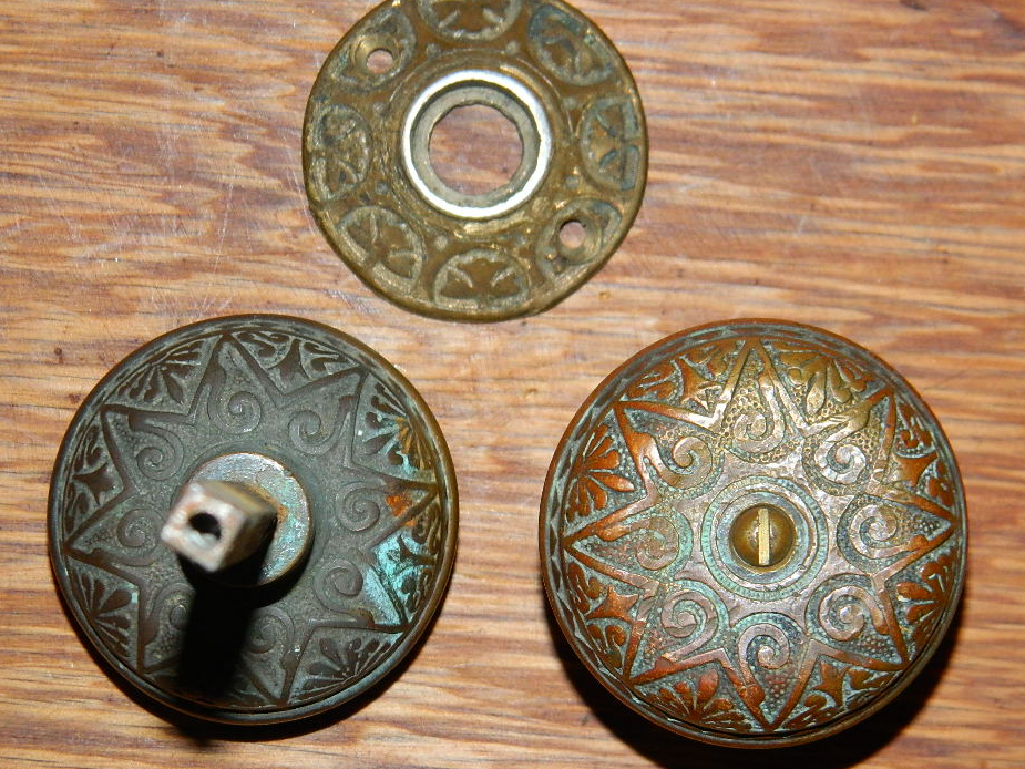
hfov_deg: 17.3
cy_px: 378
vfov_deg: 13.0
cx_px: 516
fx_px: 3376
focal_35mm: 114
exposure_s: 1/60
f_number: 4.5
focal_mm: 18.6
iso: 200
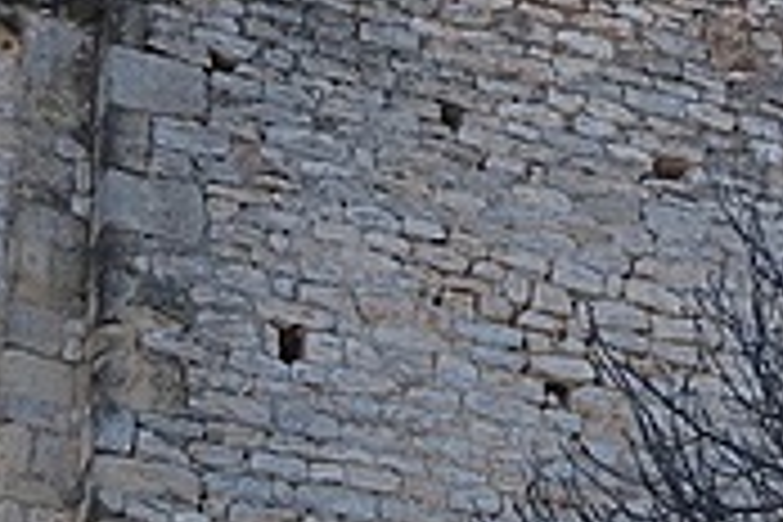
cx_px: 567
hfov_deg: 11.6
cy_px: -74
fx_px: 3849
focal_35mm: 177
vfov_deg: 7.7
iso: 100
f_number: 7.1
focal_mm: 32
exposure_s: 1/200
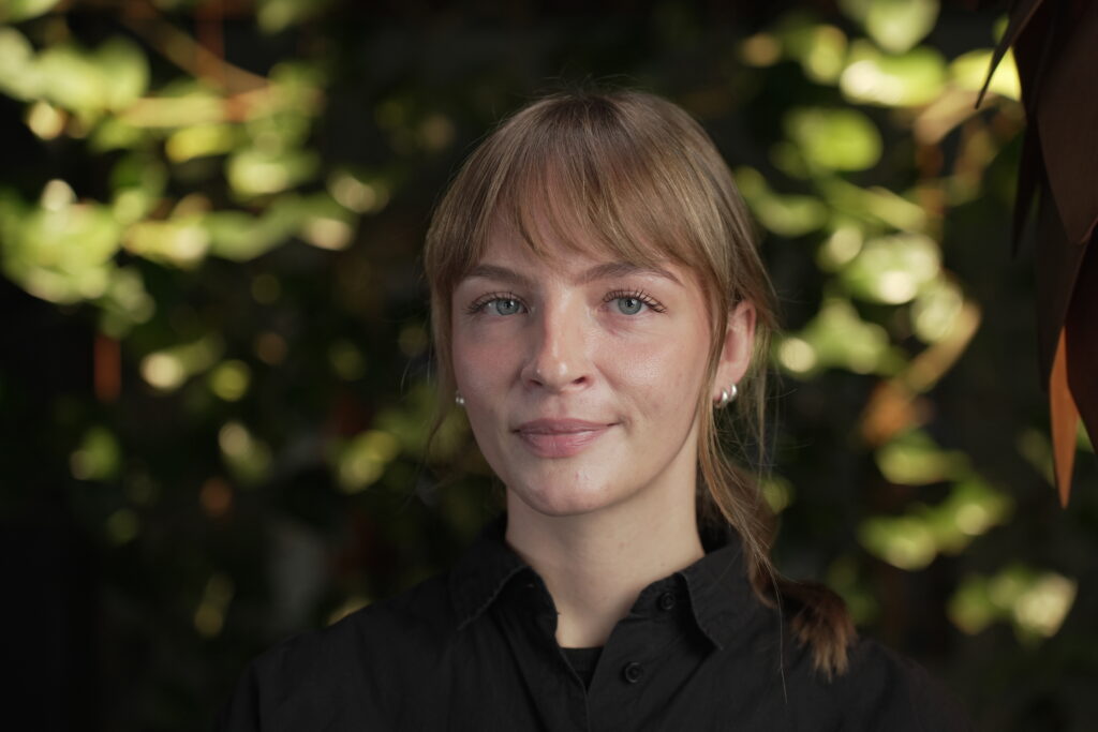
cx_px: 549
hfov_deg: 28.1
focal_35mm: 72
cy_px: 366
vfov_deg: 18.9
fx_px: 2196
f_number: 2.8
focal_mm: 72
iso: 800
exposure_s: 1/200
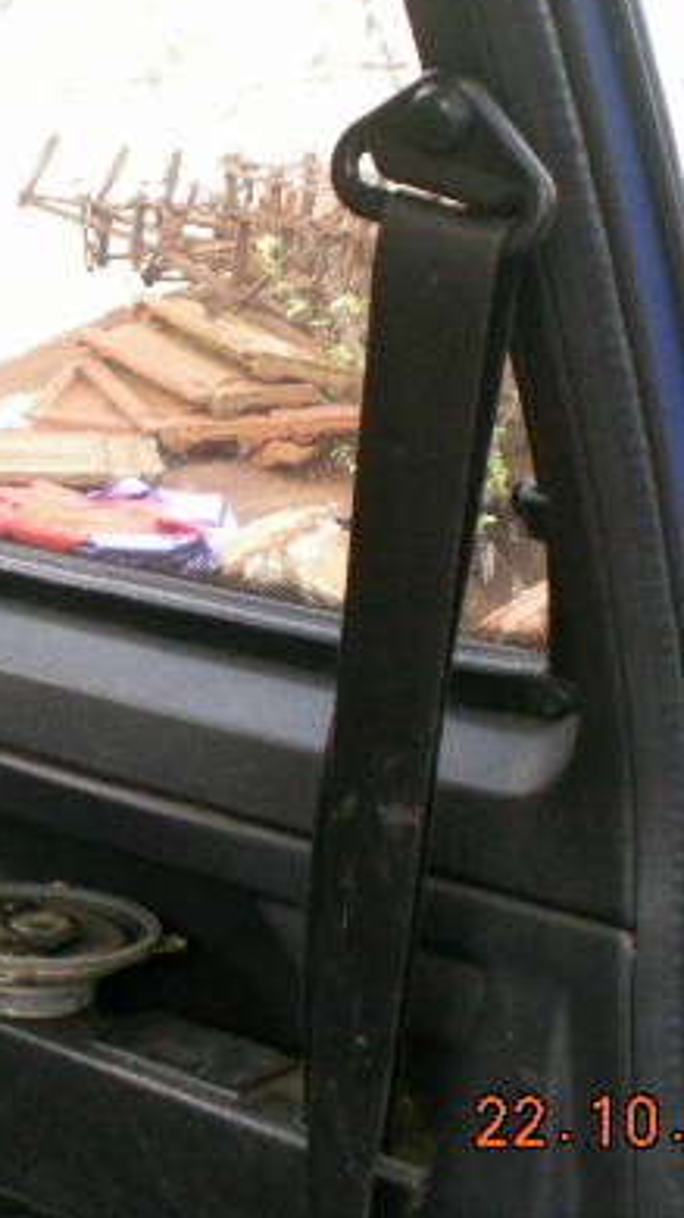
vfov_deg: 31.0
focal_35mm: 68
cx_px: -62
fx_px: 2195
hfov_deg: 17.1
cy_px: 528
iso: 200
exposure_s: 1/24
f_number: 3.1
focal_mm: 6.3
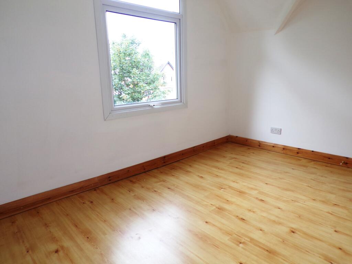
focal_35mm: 24
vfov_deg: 56.8
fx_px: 244
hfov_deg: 71.6
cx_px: 176
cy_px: 132
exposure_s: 1/50
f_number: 3
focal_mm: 4.3
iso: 100
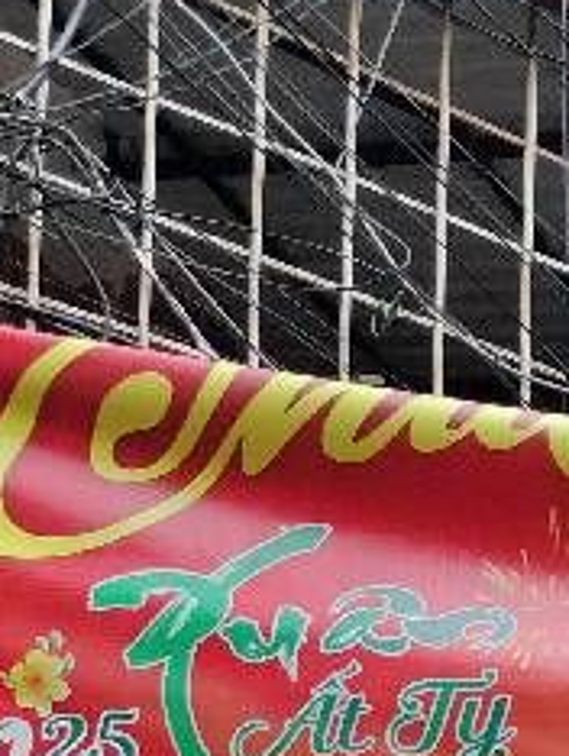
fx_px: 2581
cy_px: 1195
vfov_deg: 15.2
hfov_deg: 12.2
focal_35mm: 118
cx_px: 724
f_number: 1.7
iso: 244
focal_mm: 4.71
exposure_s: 1/50
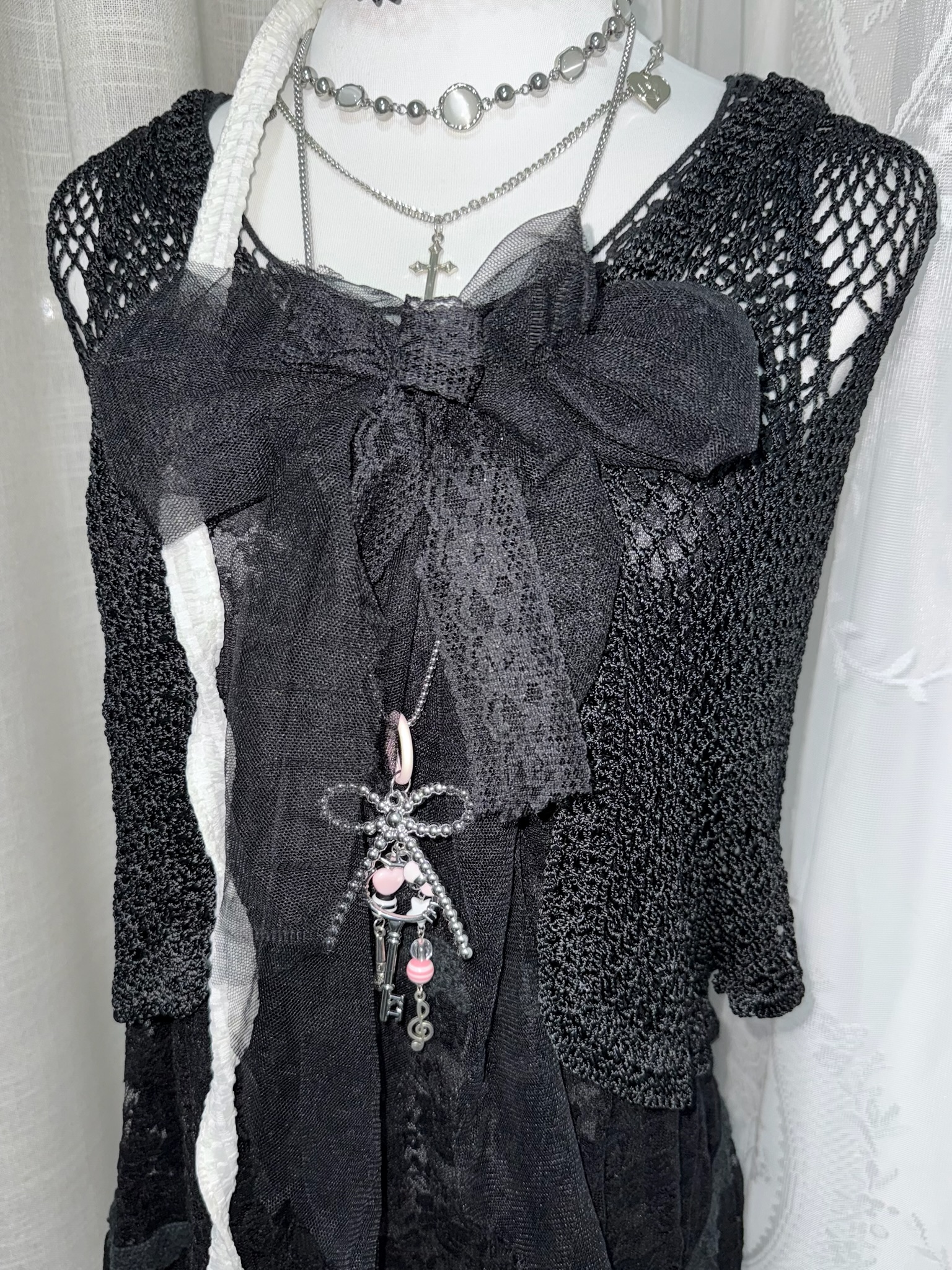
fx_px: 880
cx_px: 476
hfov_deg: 56.8
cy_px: 635
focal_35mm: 24
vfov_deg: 71.6
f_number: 1.78
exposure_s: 1/24
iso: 80
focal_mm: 6.76
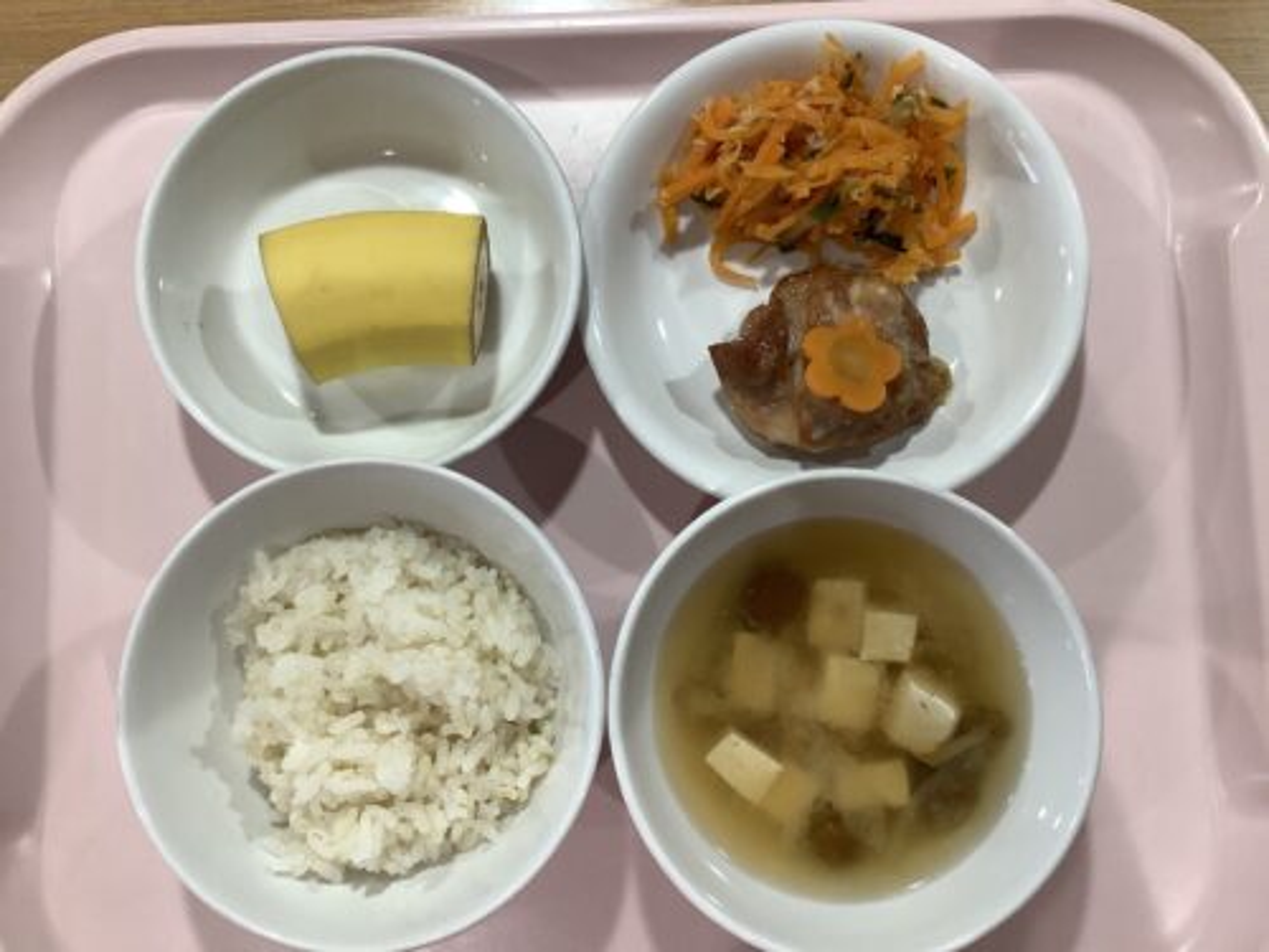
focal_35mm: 31
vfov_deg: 45.4
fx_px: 1136
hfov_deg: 58.4
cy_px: 476
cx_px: 634
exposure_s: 1/50
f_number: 2.4
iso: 80
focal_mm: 3.3
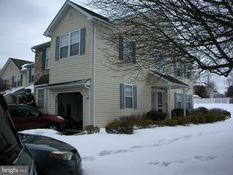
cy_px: 88
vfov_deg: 40.7
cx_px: 116
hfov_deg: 52.6
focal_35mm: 35
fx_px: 236
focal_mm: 5.8
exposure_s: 1/147
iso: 50
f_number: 8.5
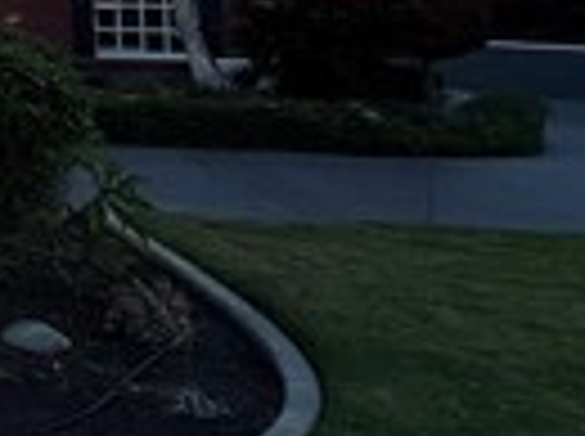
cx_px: -688
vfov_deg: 19.7
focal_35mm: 69
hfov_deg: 17.0
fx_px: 1164
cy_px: -121
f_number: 2.2
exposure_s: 1/864
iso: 50
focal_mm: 2.22
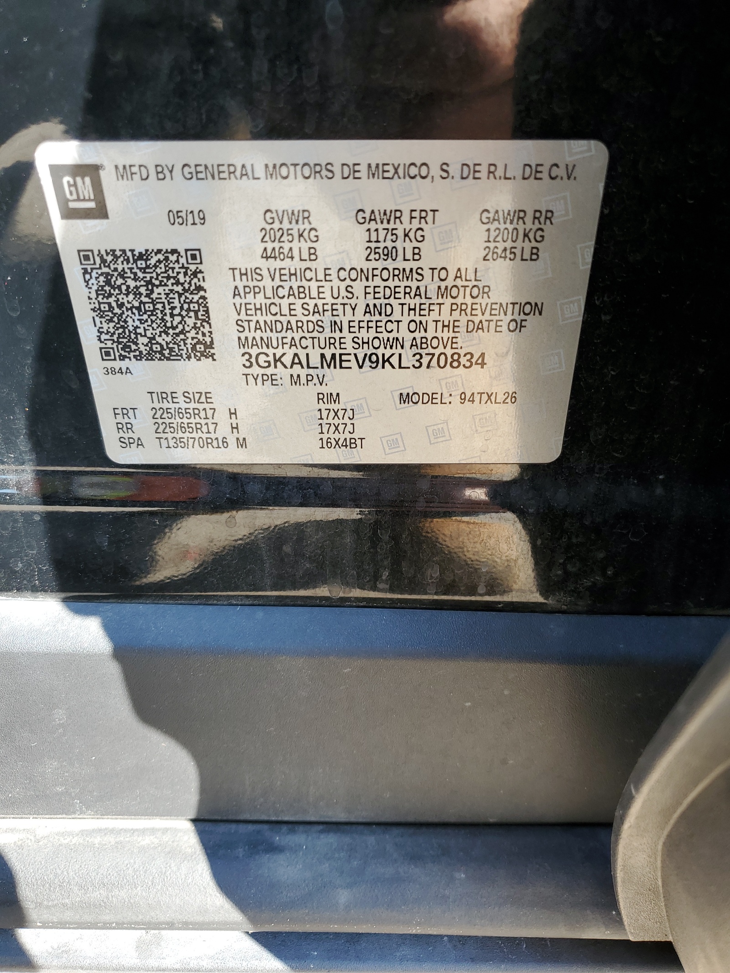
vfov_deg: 67.3
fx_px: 731
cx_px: 365
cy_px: 486
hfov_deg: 53.1
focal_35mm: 26
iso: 50
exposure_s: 1/167
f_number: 1.5
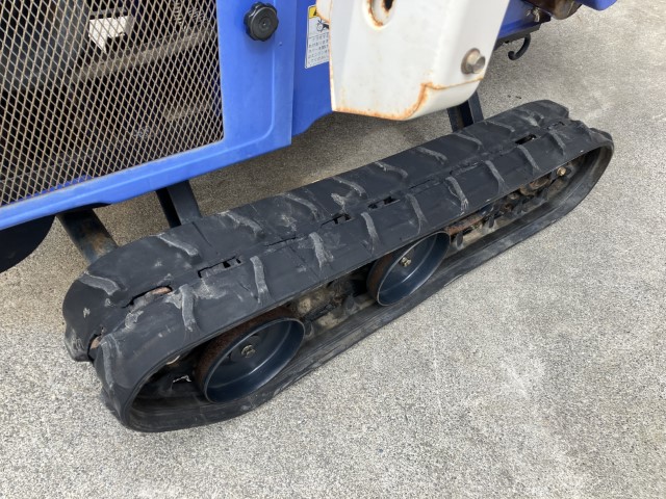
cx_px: 333
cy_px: 250
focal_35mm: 28
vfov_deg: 49.7
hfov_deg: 63.4
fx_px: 539
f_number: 1.8
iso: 25
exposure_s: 1/146
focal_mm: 3.99
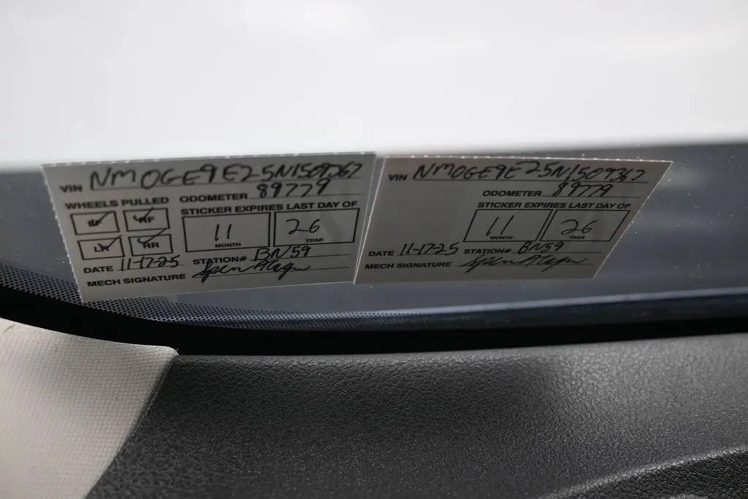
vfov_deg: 35.5
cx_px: 374
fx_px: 779
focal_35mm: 38
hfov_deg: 51.3
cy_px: 250
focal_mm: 25
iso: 400
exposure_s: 1/160
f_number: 4.2
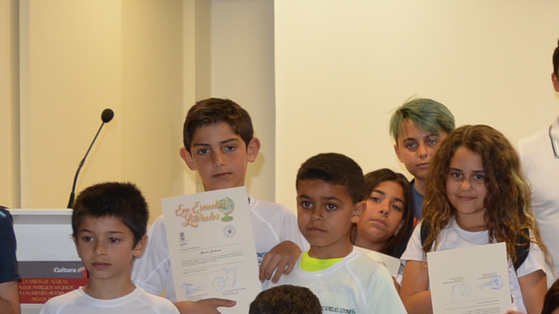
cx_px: 815
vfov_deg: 10.8
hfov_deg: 17.5
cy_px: 287
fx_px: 1645
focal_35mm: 111
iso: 400
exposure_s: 1/60
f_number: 4
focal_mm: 18
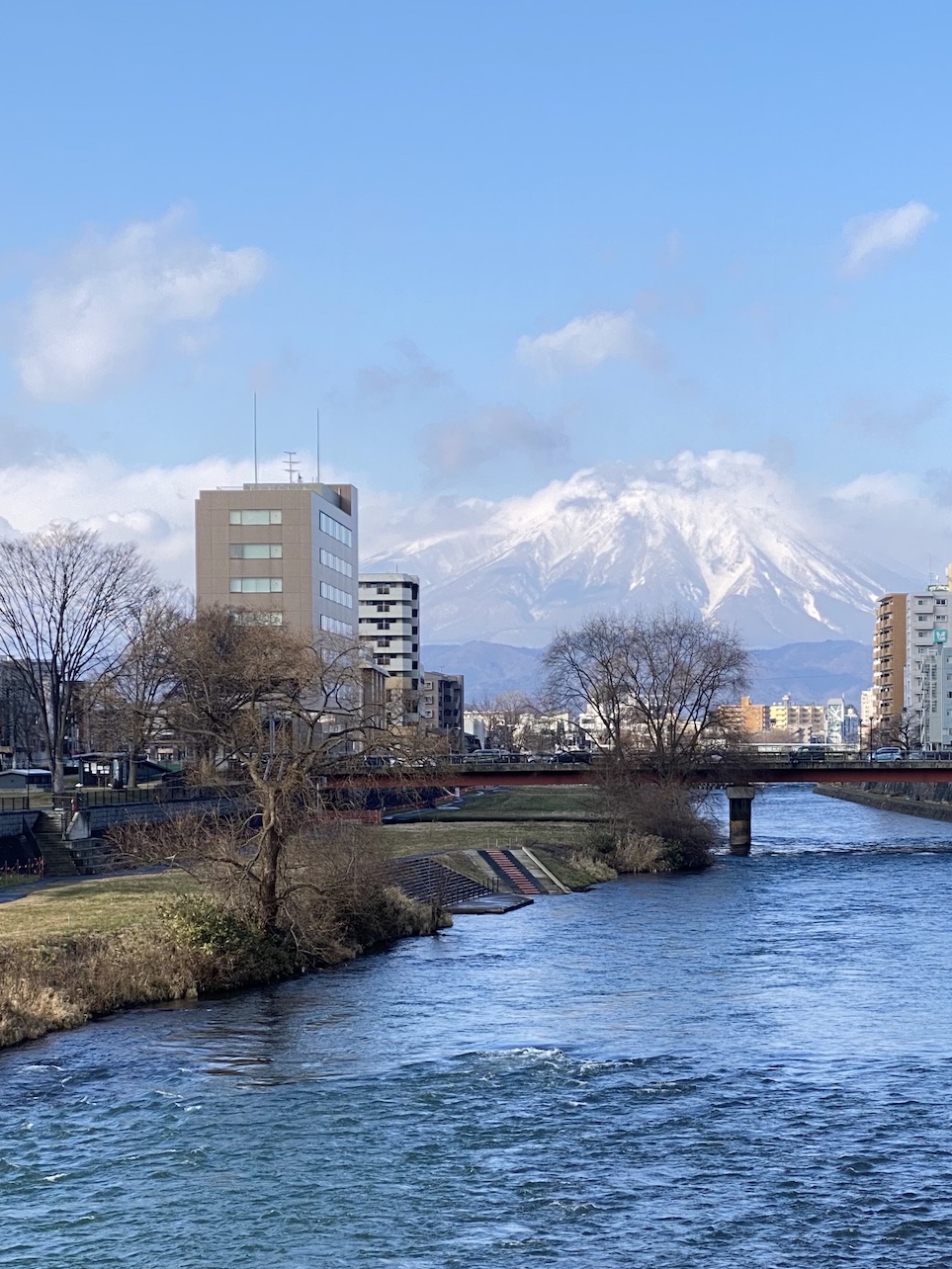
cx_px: 612
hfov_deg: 18.2
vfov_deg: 24.0
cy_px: 817
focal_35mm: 81
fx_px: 2970
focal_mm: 6
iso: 20
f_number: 2
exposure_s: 1/527
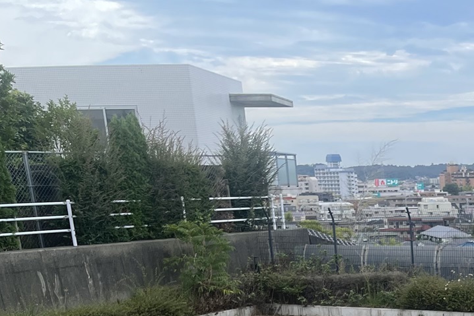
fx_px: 961
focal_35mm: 73
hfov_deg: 24.9
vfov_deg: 16.9
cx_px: 575
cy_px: 477
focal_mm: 5.1
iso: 32
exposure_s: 1/1642
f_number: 1.6
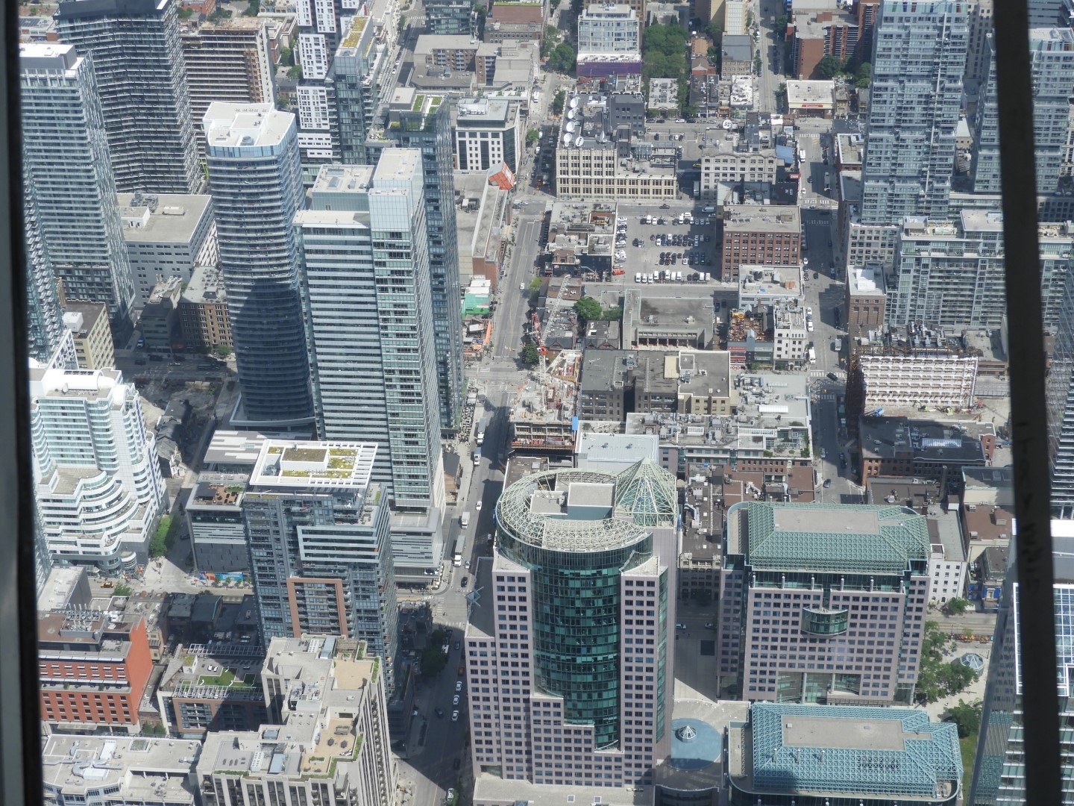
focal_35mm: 60
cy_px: 403
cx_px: 537
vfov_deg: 24.4
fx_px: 1862
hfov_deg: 32.2
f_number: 4.2
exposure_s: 1/800
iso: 100
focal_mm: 10.7
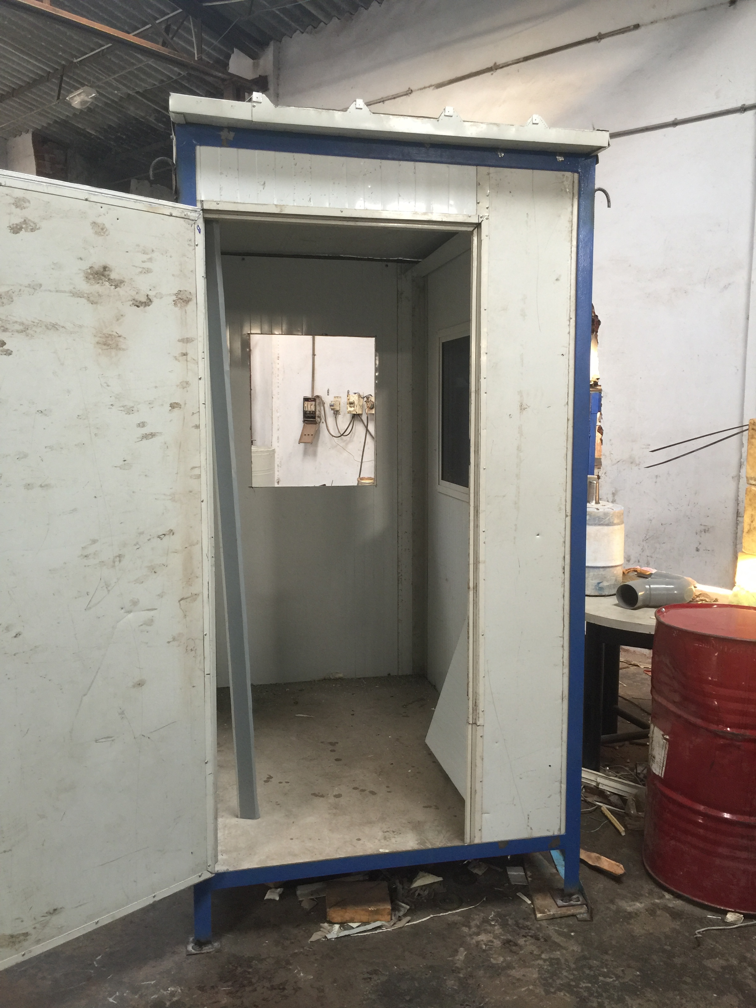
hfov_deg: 48.2
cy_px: 504
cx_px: 378
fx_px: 844
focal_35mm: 29
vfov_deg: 61.7
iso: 50
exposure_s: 1/17
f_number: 2.2
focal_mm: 4.15
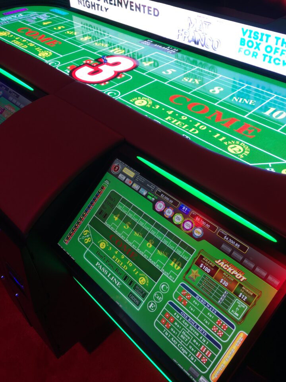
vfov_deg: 61.7
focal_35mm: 29
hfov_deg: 48.2
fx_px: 319
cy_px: 191
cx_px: 143
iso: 25
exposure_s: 1/40
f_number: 2.2
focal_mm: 4.15
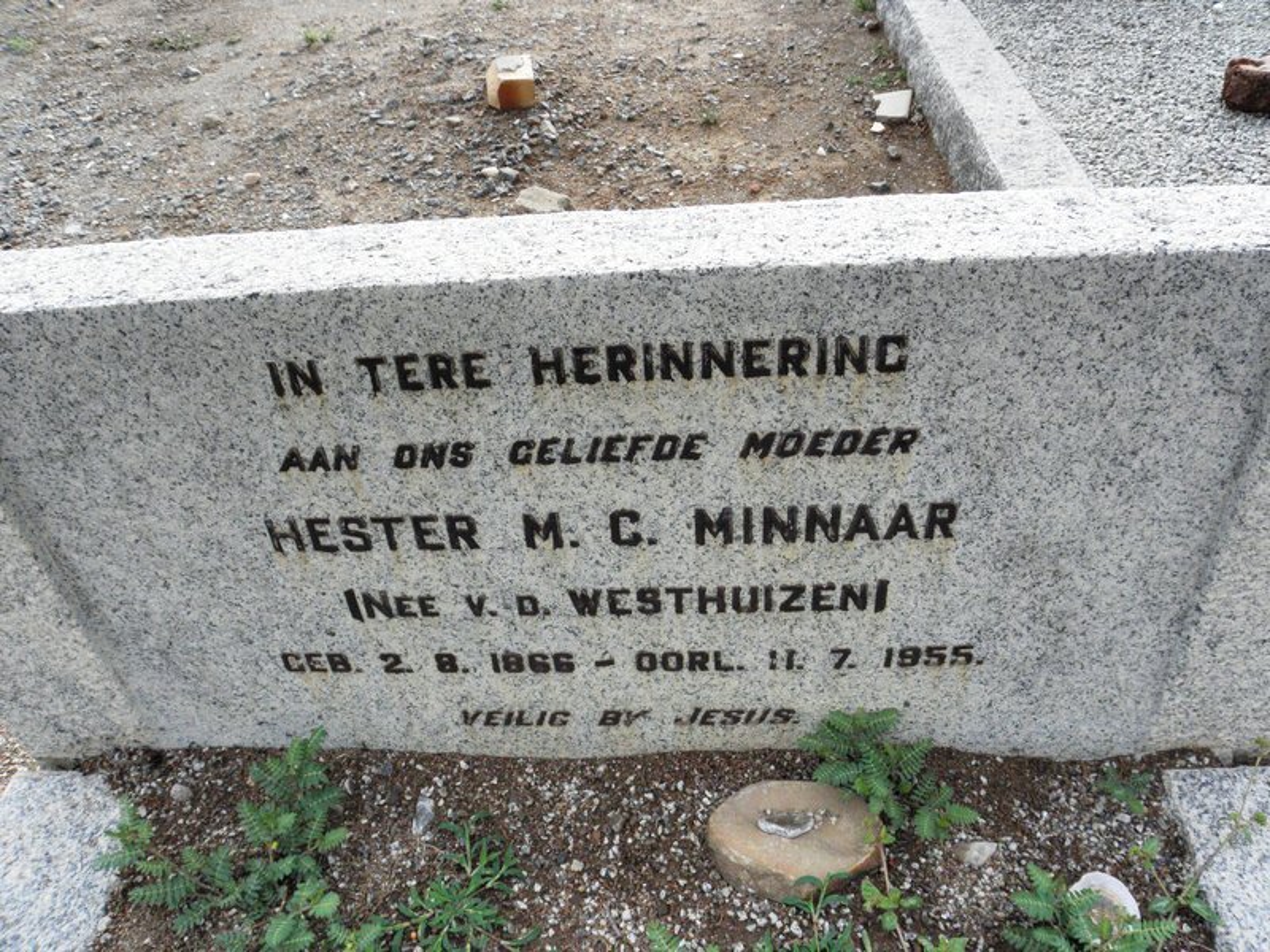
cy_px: 476
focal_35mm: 26
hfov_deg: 67.3
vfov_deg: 53.1
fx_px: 954
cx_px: 635
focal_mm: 4.6
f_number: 5.6
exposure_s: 1/320
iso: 200
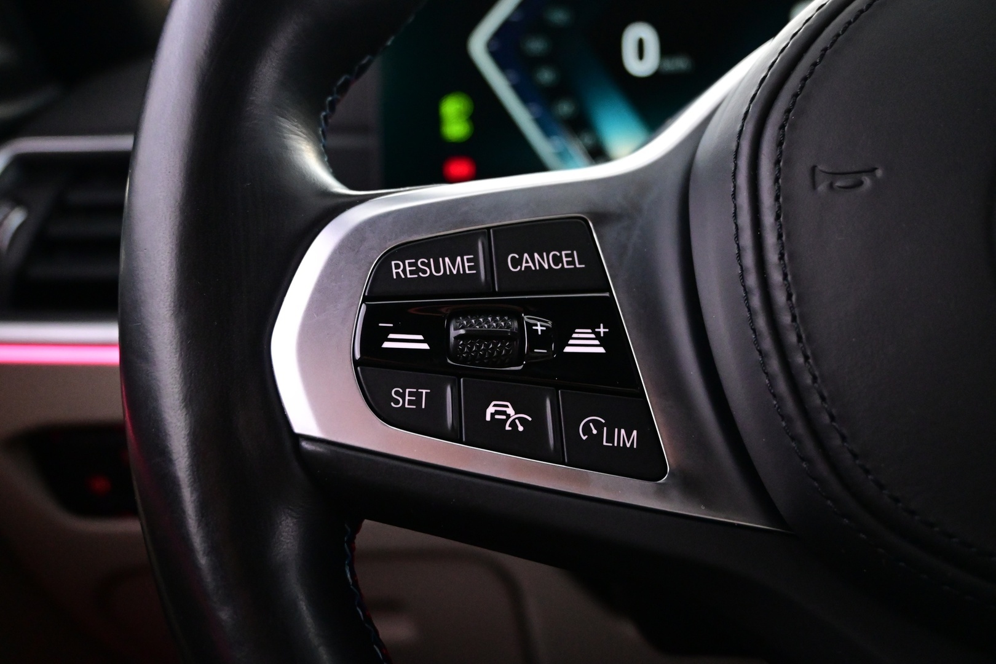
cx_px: 498
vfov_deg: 36.2
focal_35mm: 37
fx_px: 1017
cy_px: 332
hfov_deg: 52.2
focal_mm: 24.5
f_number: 4.2
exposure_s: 1/40
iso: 4500
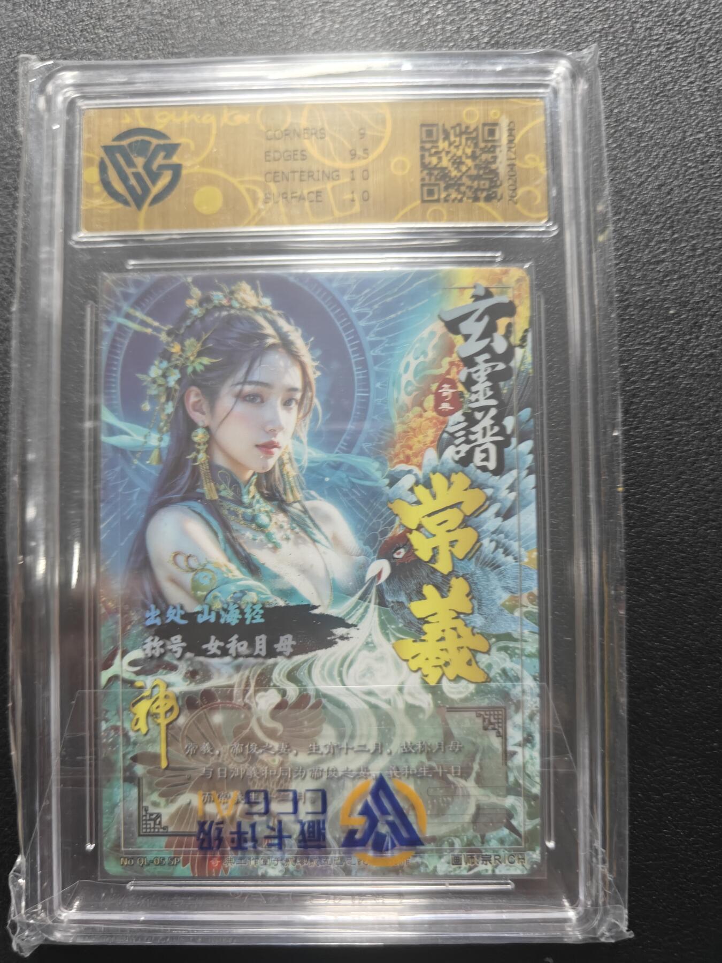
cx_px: 361
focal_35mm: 24
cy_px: 482
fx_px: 667
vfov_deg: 71.6
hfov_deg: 56.8
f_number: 1.8
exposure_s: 1/46
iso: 160
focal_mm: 5.59
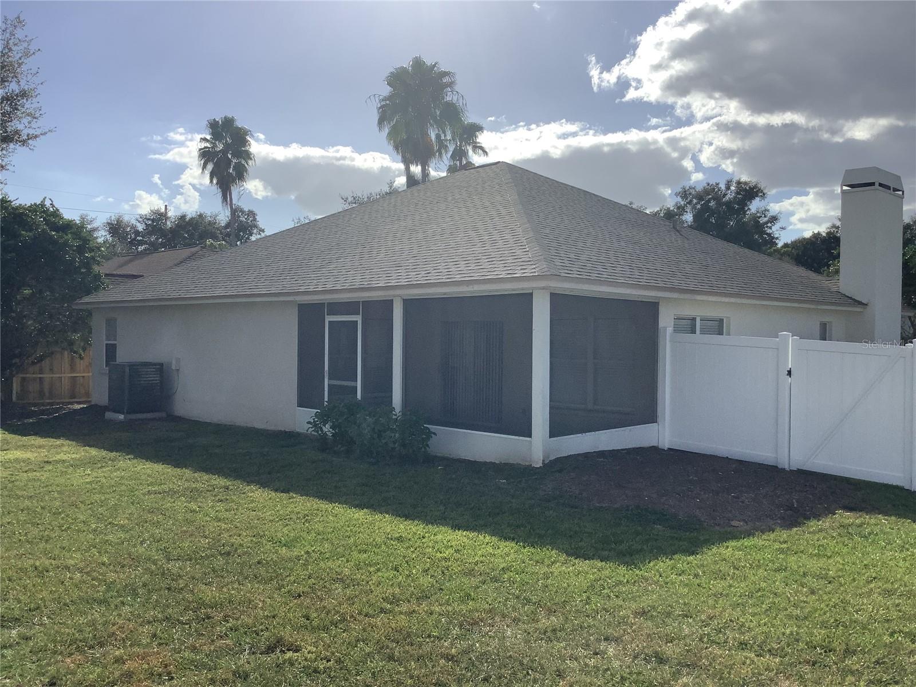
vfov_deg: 45.4
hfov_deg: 58.4
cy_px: 344
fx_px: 820
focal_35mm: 31
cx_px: 458
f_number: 2.4
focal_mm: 3.3
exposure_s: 1/2717
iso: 25
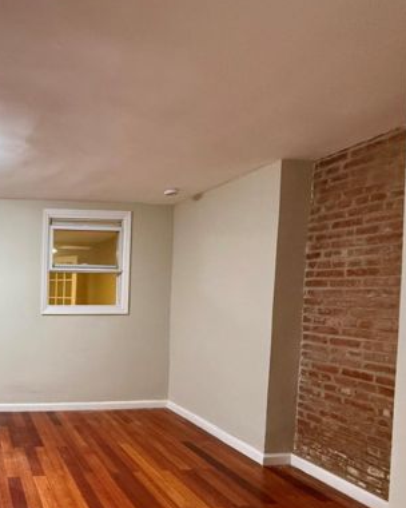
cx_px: 4
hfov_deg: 50.0
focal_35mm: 23
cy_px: 307
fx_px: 345
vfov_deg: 71.8
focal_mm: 2.22
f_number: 2.2
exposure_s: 1/60
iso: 400
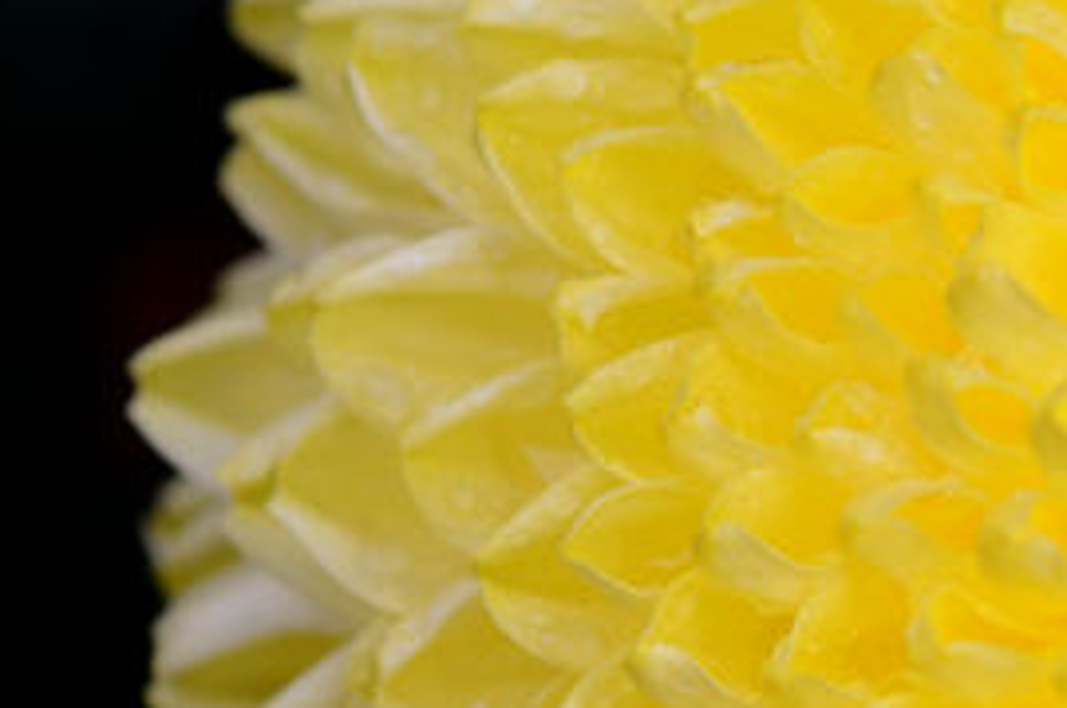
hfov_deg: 4.4
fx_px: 13801
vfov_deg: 2.9
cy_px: 1044
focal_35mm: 466
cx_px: 952
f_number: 5.6
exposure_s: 1/180
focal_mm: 105
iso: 140
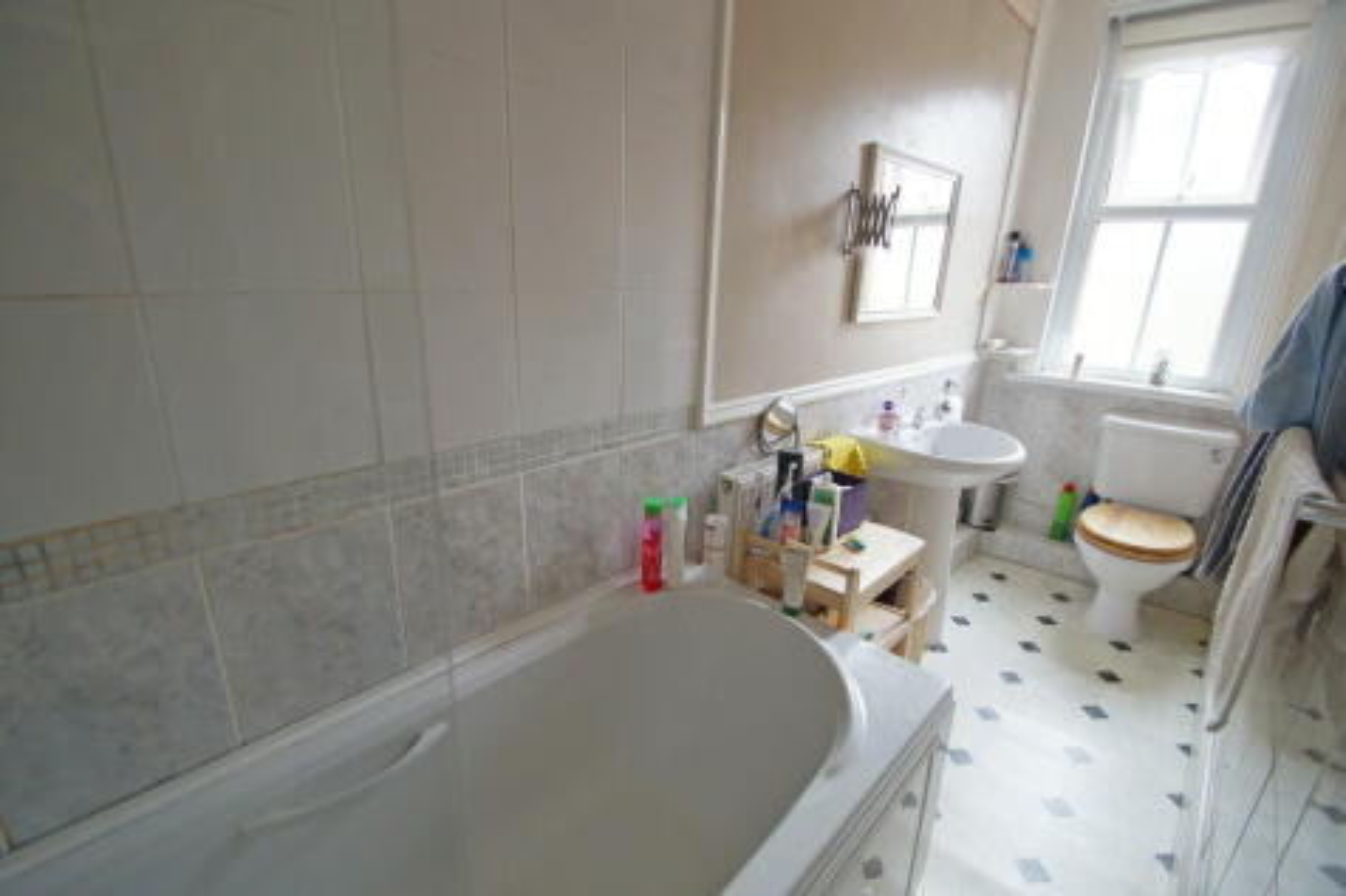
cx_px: 673
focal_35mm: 15
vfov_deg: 77.3
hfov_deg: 100.4
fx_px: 561
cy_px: 448
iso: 320
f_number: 4
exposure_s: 1/60
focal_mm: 10
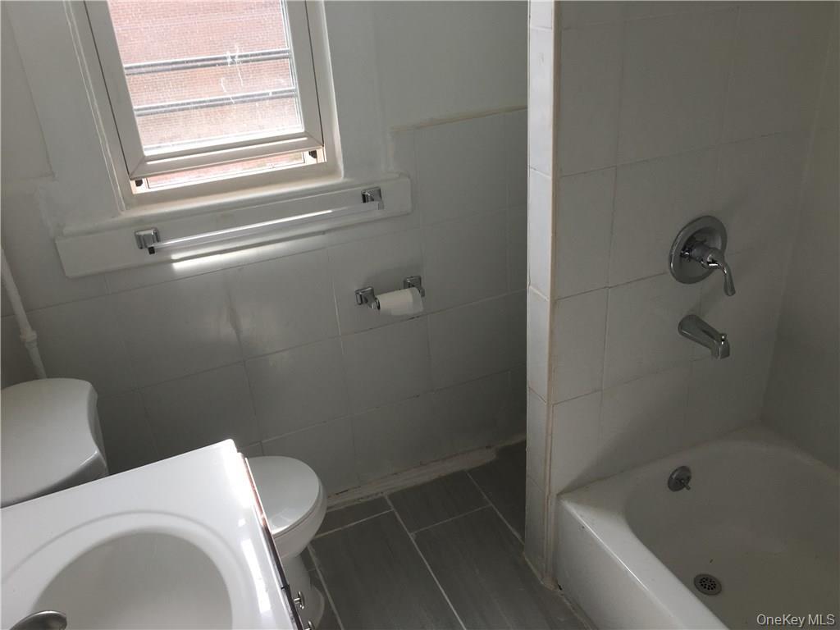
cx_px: 420
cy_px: 315
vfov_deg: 48.2
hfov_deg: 61.7
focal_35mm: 29
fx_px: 704
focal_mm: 4.15
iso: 32
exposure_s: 1/120
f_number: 2.2
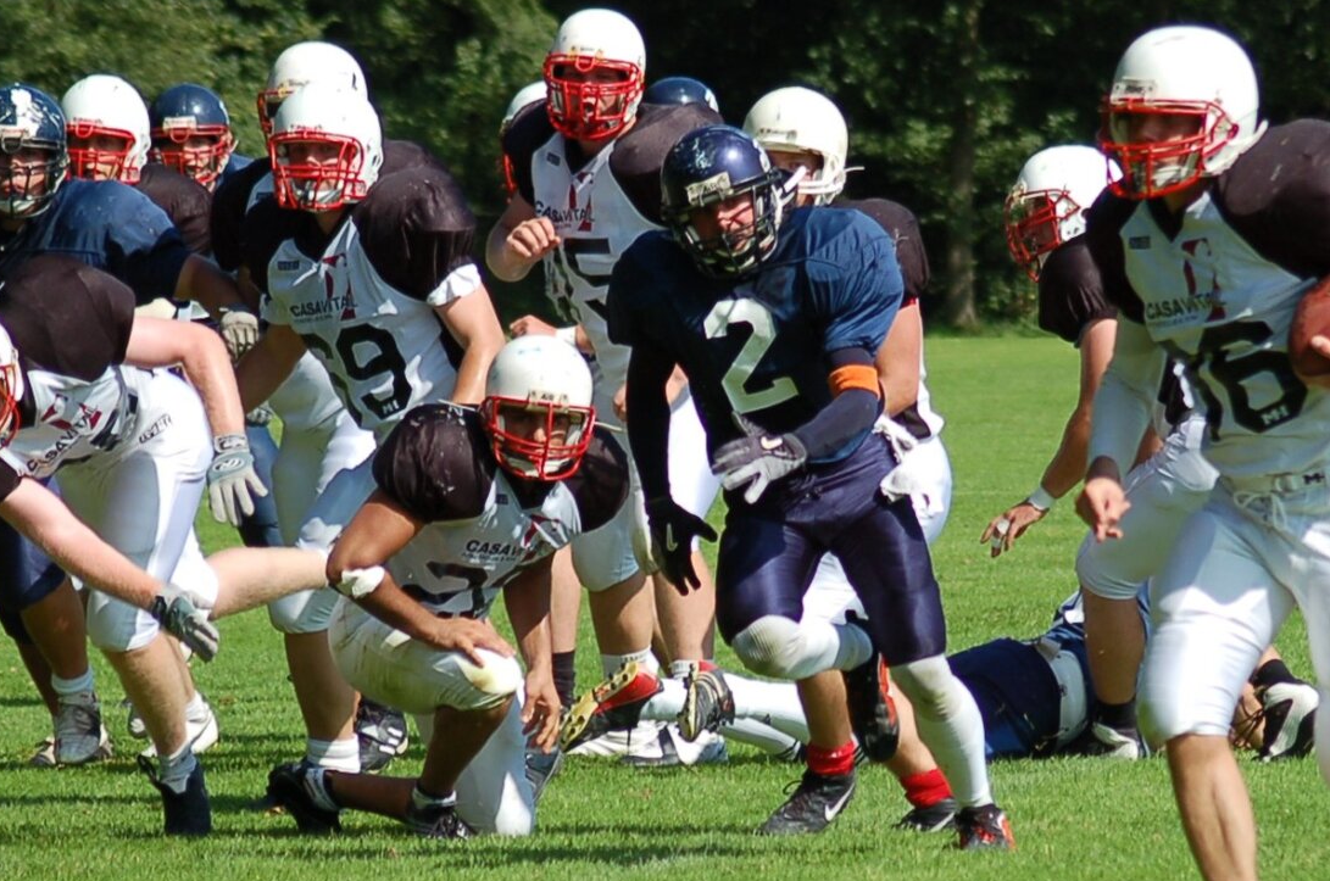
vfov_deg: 3.8
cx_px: 917
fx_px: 13385
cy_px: 469
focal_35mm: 363
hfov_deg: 5.7
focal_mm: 120
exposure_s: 1/1250
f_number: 5
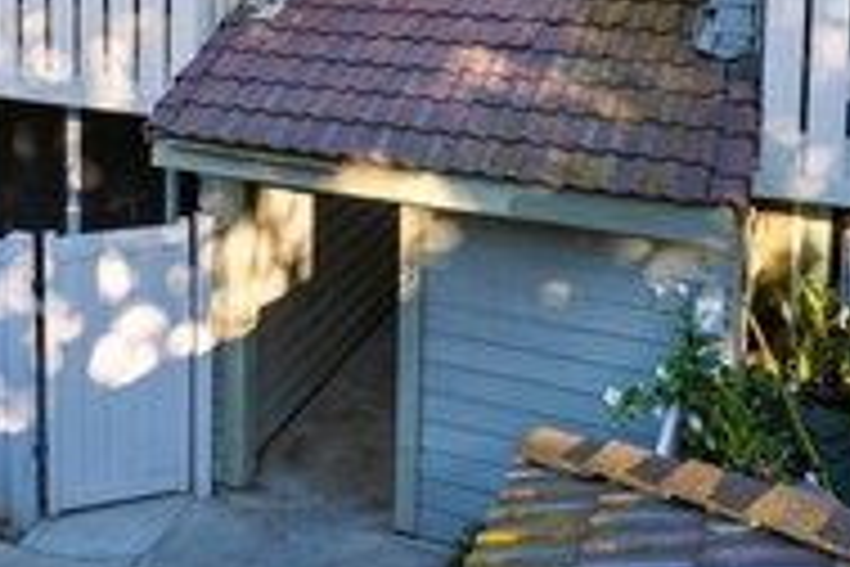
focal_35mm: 56
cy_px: -94
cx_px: 126
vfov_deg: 22.5
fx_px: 1322
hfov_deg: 34.1
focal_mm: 8.38
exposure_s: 1/730
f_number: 2.8
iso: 100
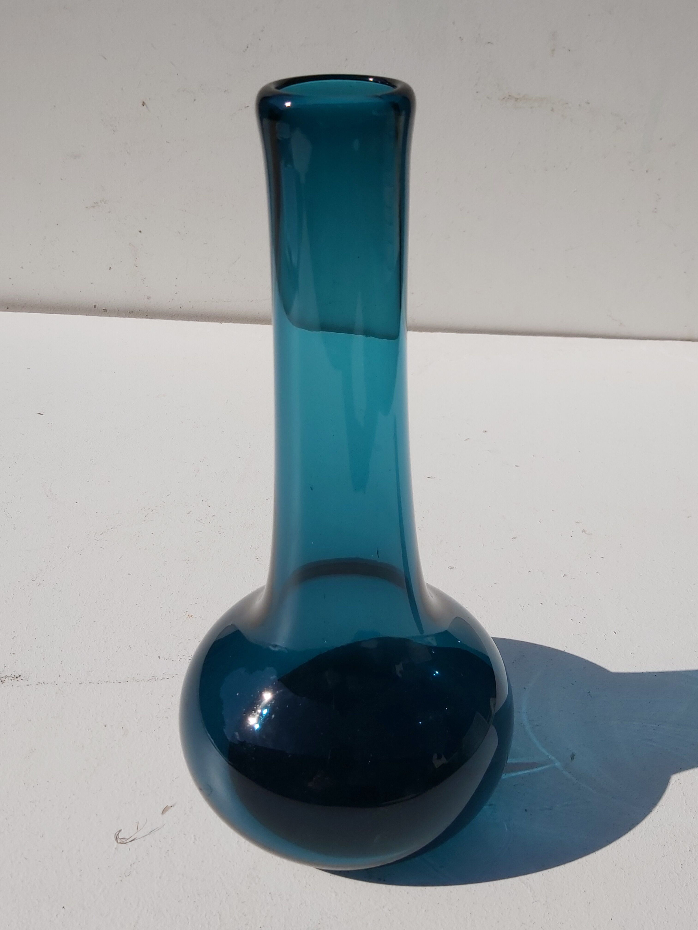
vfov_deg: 67.3
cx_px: 349
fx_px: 699
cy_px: 465
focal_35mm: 26
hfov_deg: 53.1
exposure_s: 1/7860
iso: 64
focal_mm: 3.92
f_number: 1.7
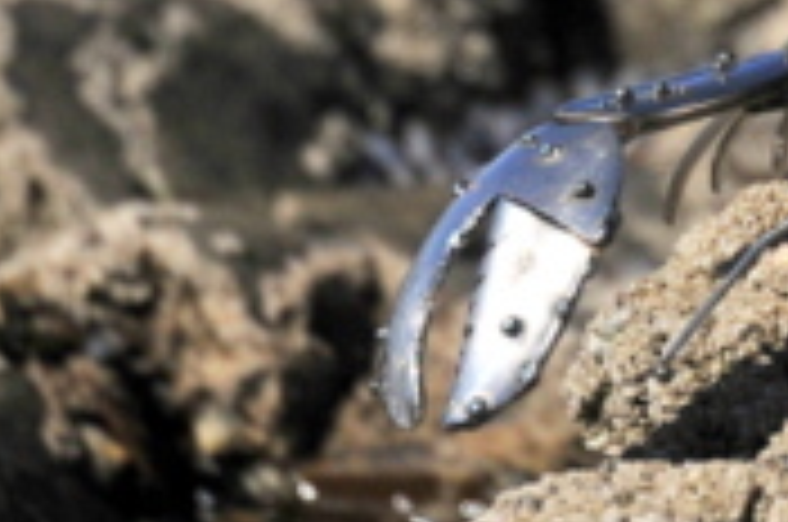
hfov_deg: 6.2
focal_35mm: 330
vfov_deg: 4.1
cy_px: -428
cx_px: 1135
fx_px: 7210
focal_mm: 48
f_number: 4.5
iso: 320
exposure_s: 1/5000
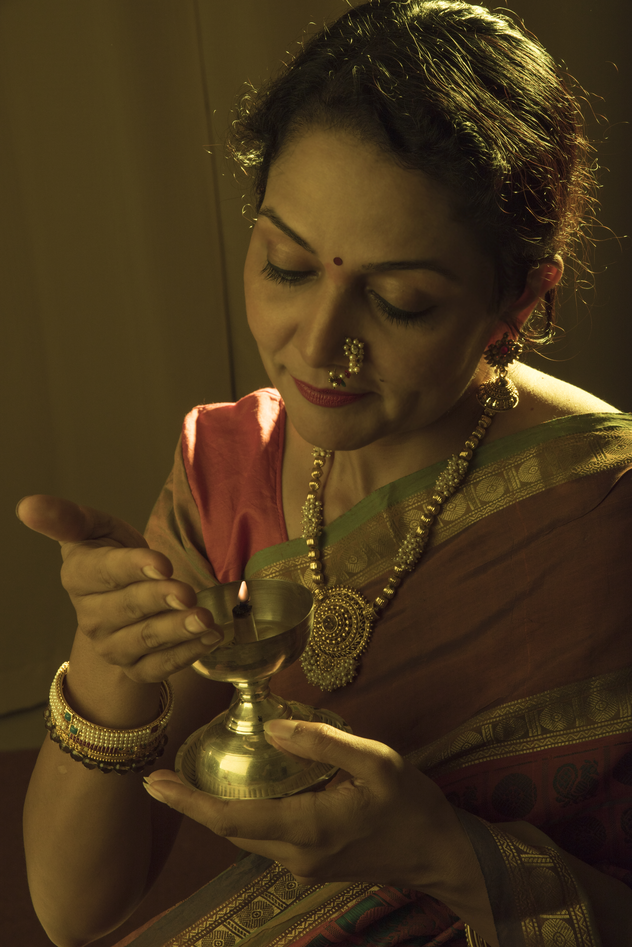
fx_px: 1710
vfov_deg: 30.9
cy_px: 474
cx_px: 316
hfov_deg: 20.9
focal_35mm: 65
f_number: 14
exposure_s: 1/200
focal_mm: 65
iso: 100
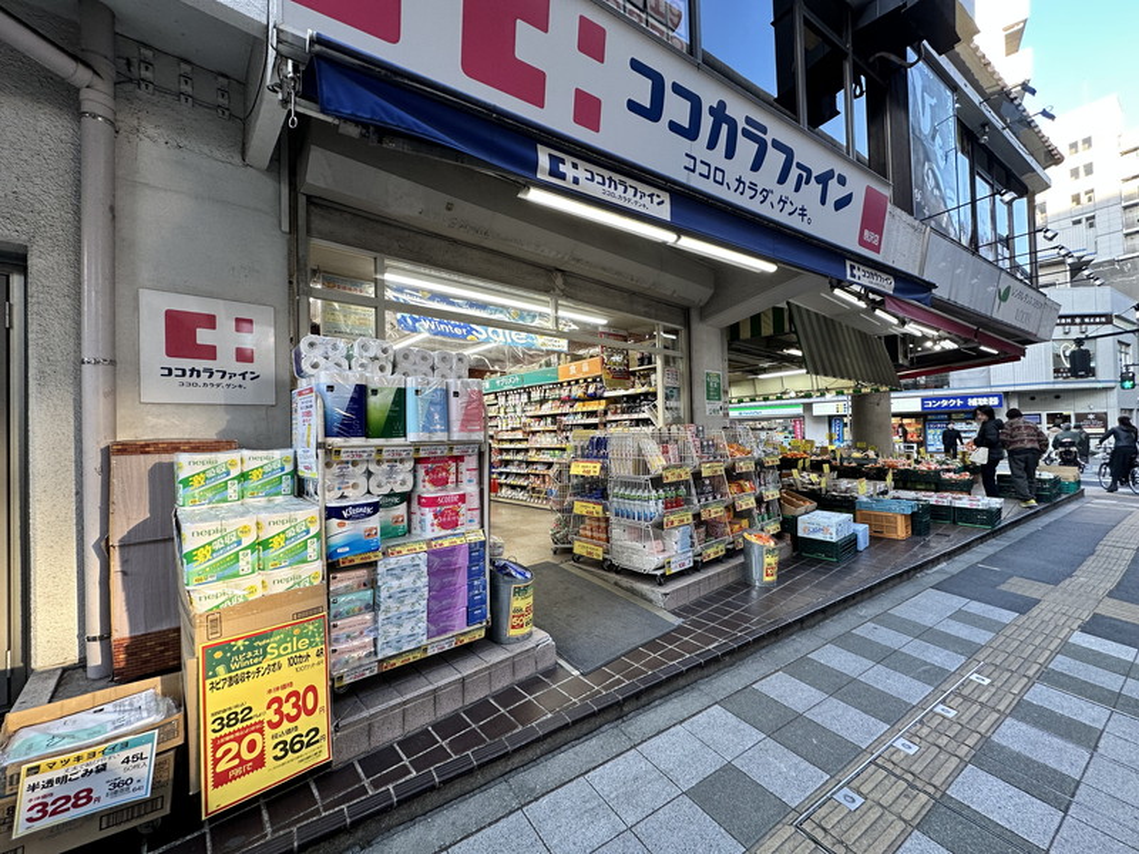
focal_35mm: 14
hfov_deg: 102.1
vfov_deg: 85.7
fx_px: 461
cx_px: 570
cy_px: 427
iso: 80
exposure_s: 1/100
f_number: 2.2
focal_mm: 2.22
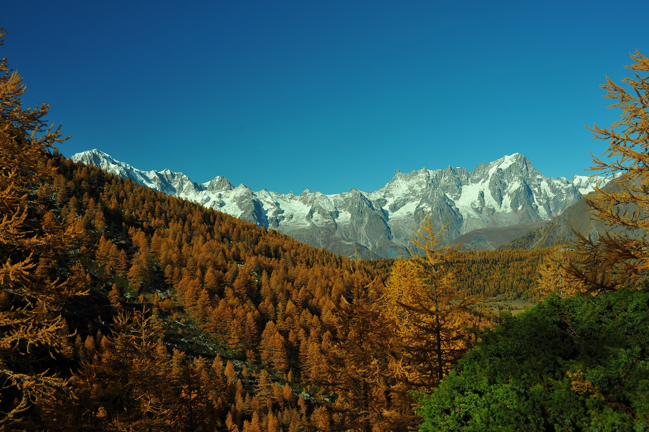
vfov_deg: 37.8
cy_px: 216
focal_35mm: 35
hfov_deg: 54.5
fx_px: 630
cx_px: 324
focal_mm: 35
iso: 200
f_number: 10
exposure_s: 1/400
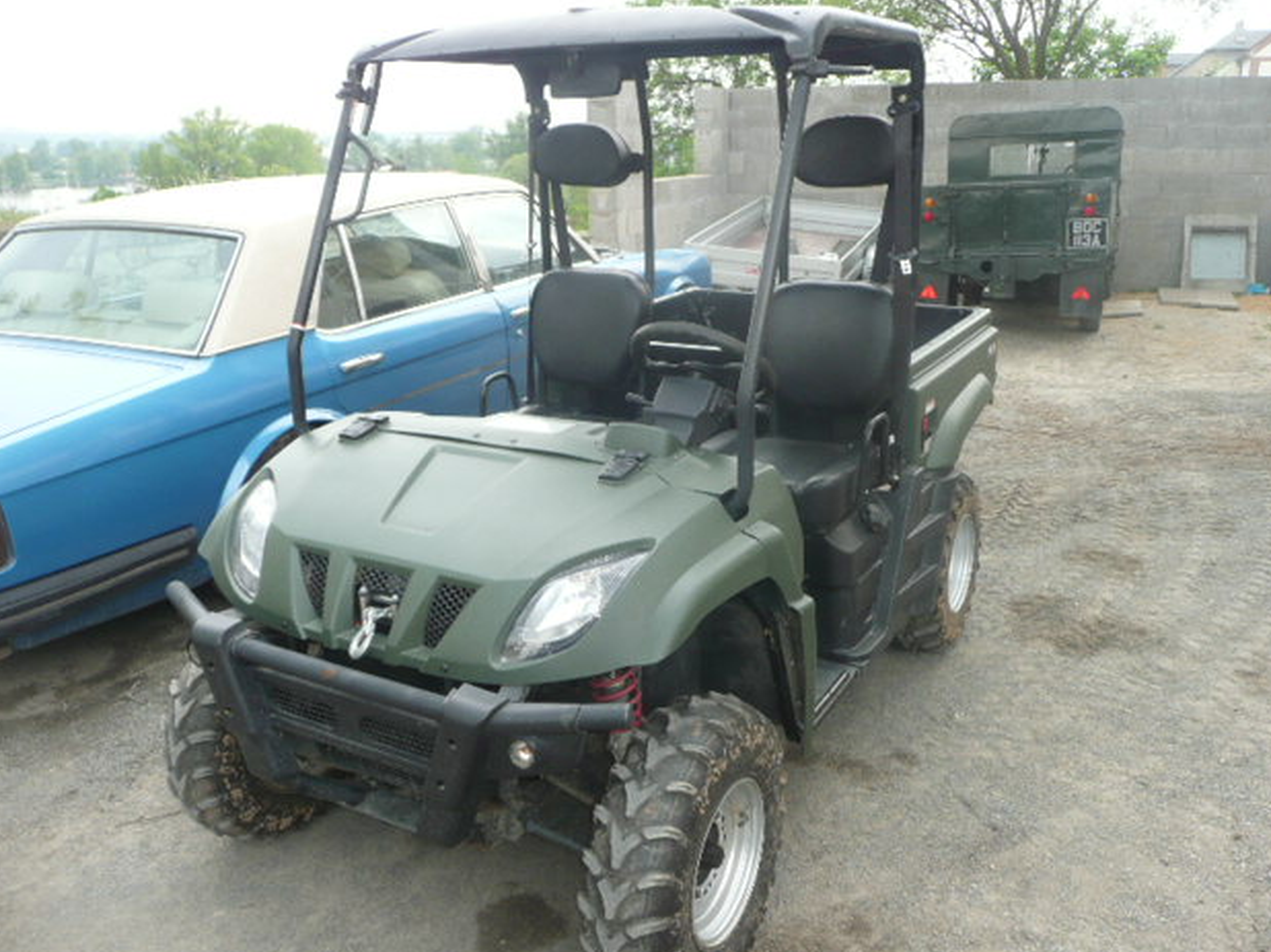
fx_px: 1064
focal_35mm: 29
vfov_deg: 48.2
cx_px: 642
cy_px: 489
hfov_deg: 61.7
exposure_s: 1/50
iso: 100
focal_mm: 4.6
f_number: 3.3
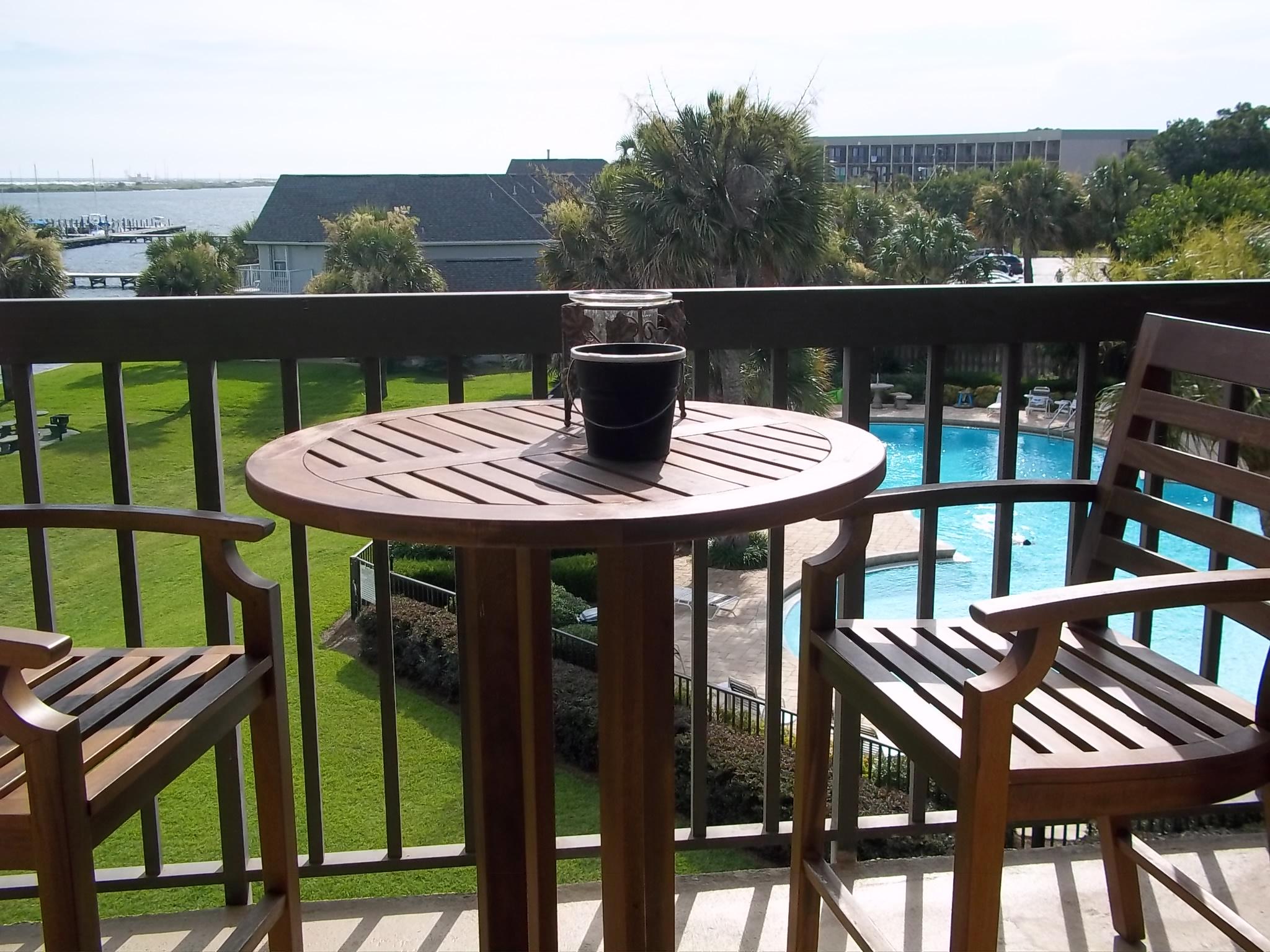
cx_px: 635
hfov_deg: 51.4
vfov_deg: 39.7
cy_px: 476
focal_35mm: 36
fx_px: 1321
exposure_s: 1/160
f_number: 8
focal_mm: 6.5
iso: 80
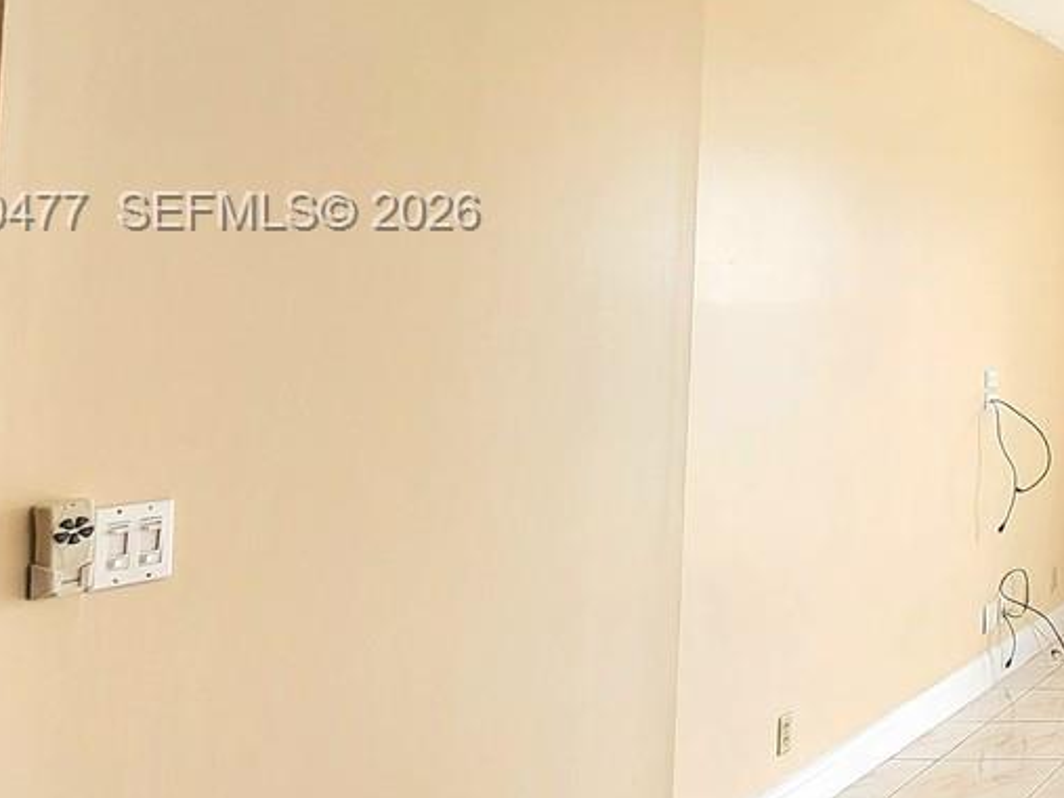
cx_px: 1505
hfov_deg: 30.8
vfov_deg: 34.5
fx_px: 1260
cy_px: 214
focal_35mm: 41
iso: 50
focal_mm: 2.2
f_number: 2.2
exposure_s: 1/60.2
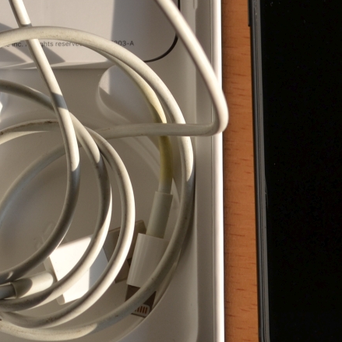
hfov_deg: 9.0
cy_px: 97
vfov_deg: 9.0
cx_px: 67
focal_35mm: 195
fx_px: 2180
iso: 100
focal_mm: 42
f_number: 6.3
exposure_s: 1/160
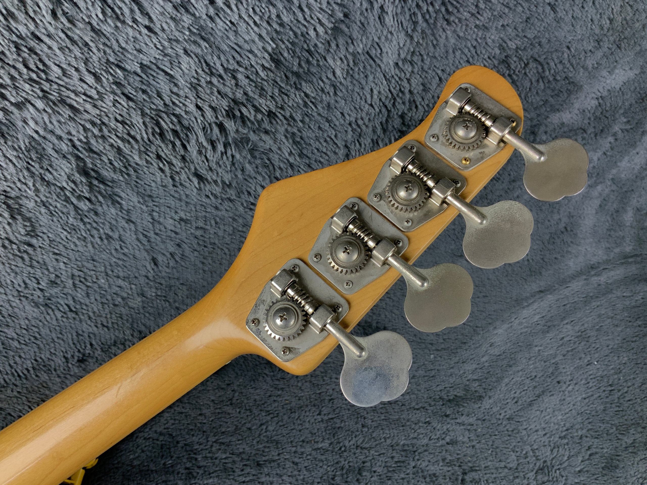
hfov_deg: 61.7
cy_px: 242
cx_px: 324
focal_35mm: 29
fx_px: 542
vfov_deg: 48.2
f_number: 1.8
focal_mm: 3
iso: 64
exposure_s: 1/100
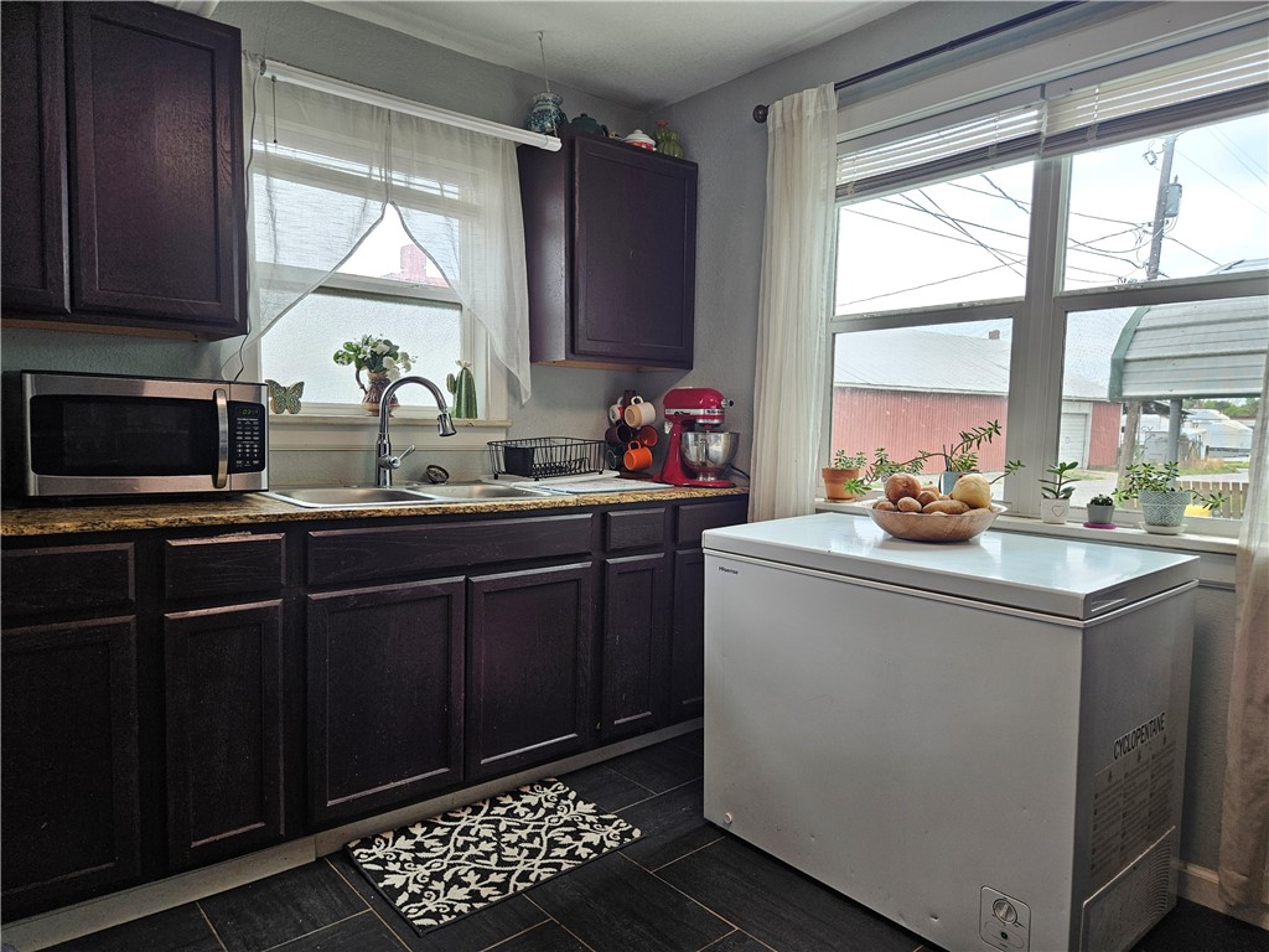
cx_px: 634
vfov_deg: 58.9
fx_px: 843
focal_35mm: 23
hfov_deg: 73.9
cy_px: 476
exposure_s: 1/120
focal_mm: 5.4
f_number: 1.8
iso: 80
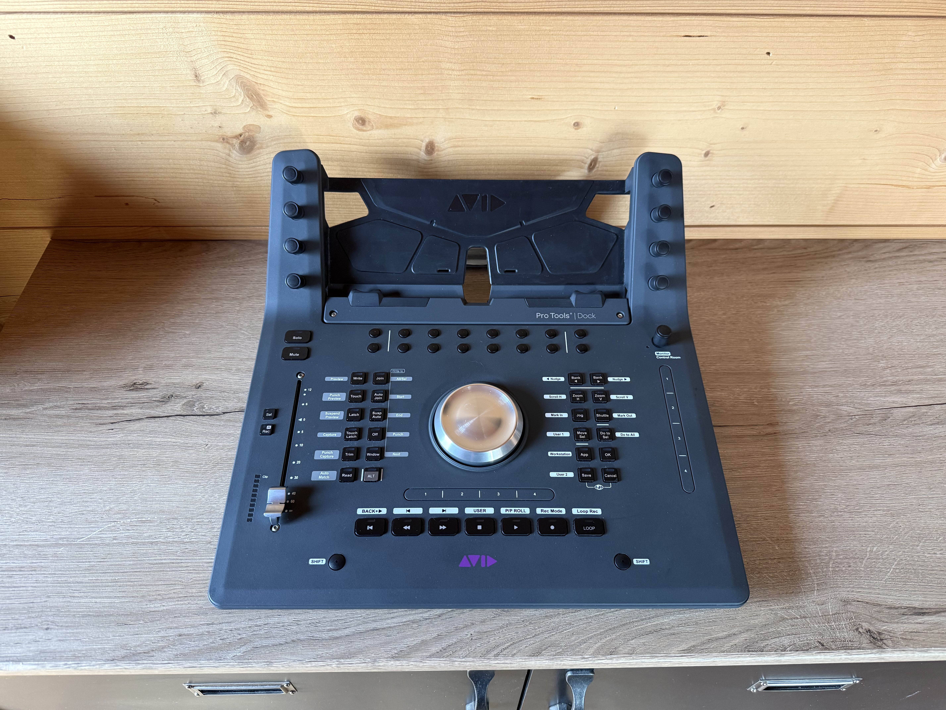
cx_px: 473
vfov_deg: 56.8
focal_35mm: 24
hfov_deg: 71.6
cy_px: 355
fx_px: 656
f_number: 1.78
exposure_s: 1/60
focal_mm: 6.76
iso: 320
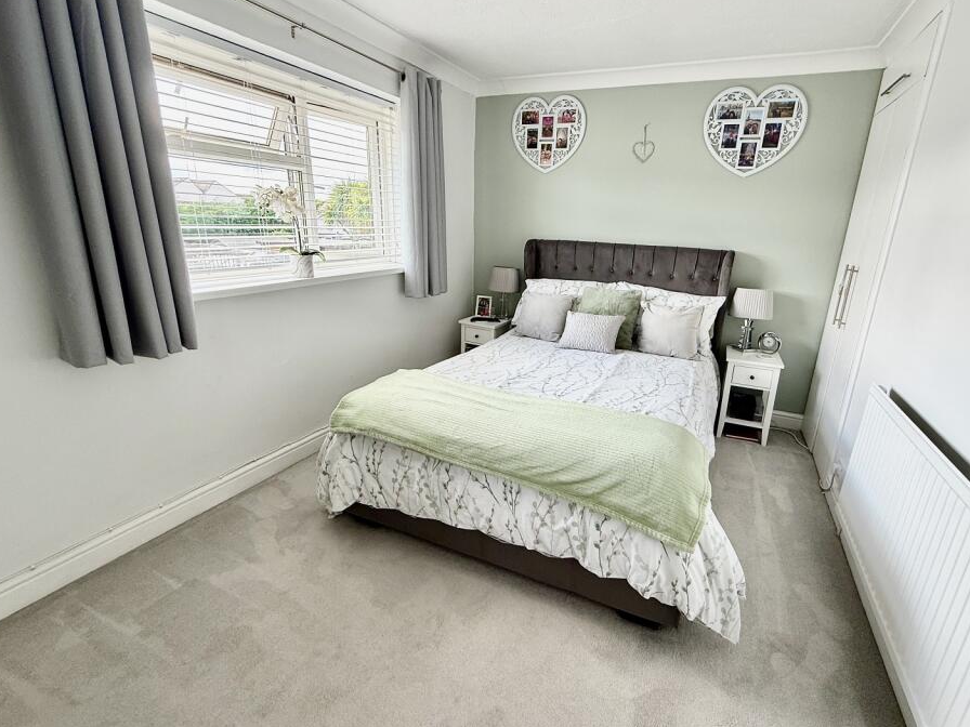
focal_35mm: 16
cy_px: 349
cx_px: 539
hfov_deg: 94.1
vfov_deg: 78.1
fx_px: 448
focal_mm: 2.22
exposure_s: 1/99
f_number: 2.2
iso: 80
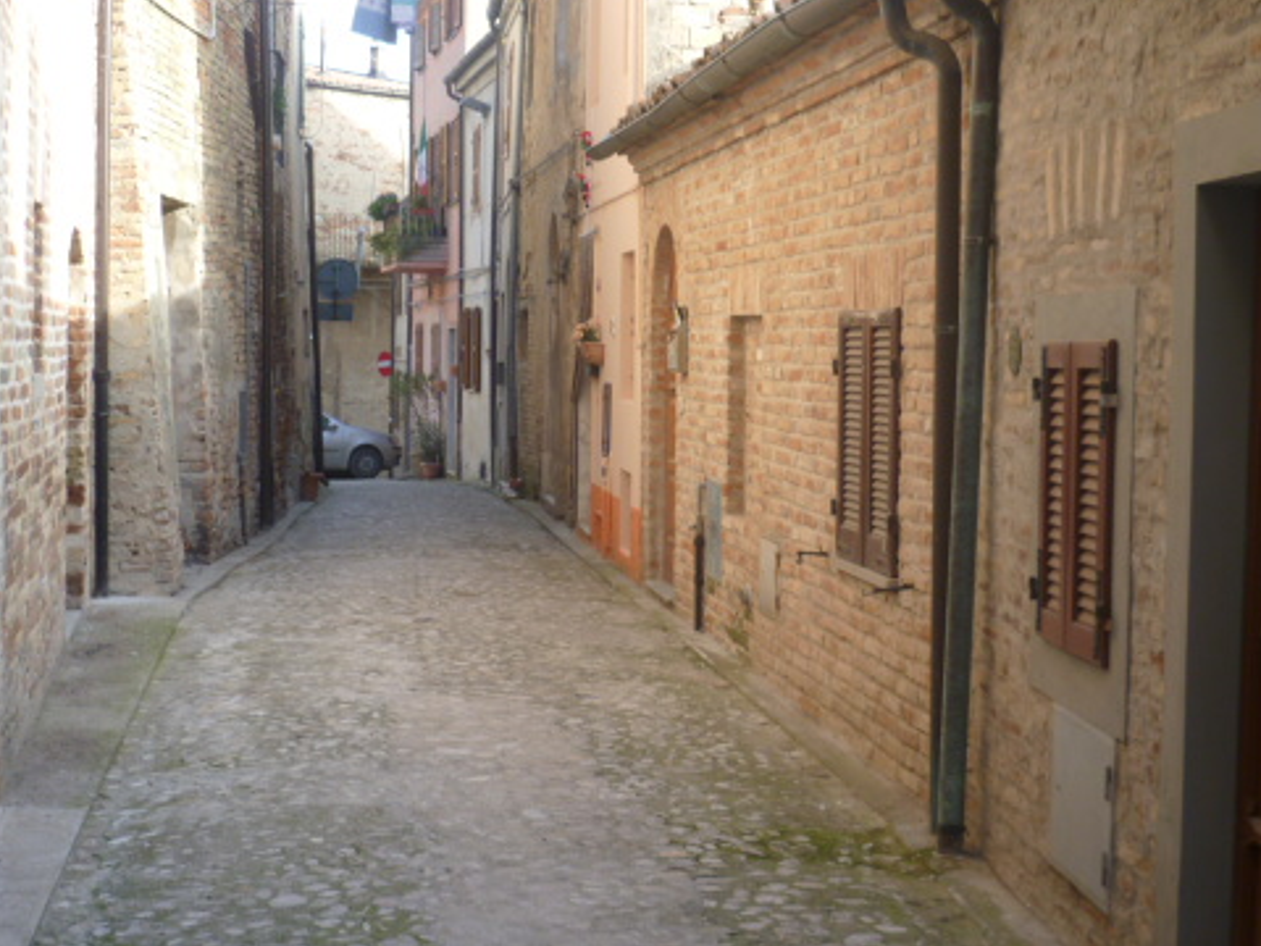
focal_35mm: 56
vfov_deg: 26.1
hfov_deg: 34.3
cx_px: 696
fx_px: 2040
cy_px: 444
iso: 80
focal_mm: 7.5
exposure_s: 1/100
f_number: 3.3
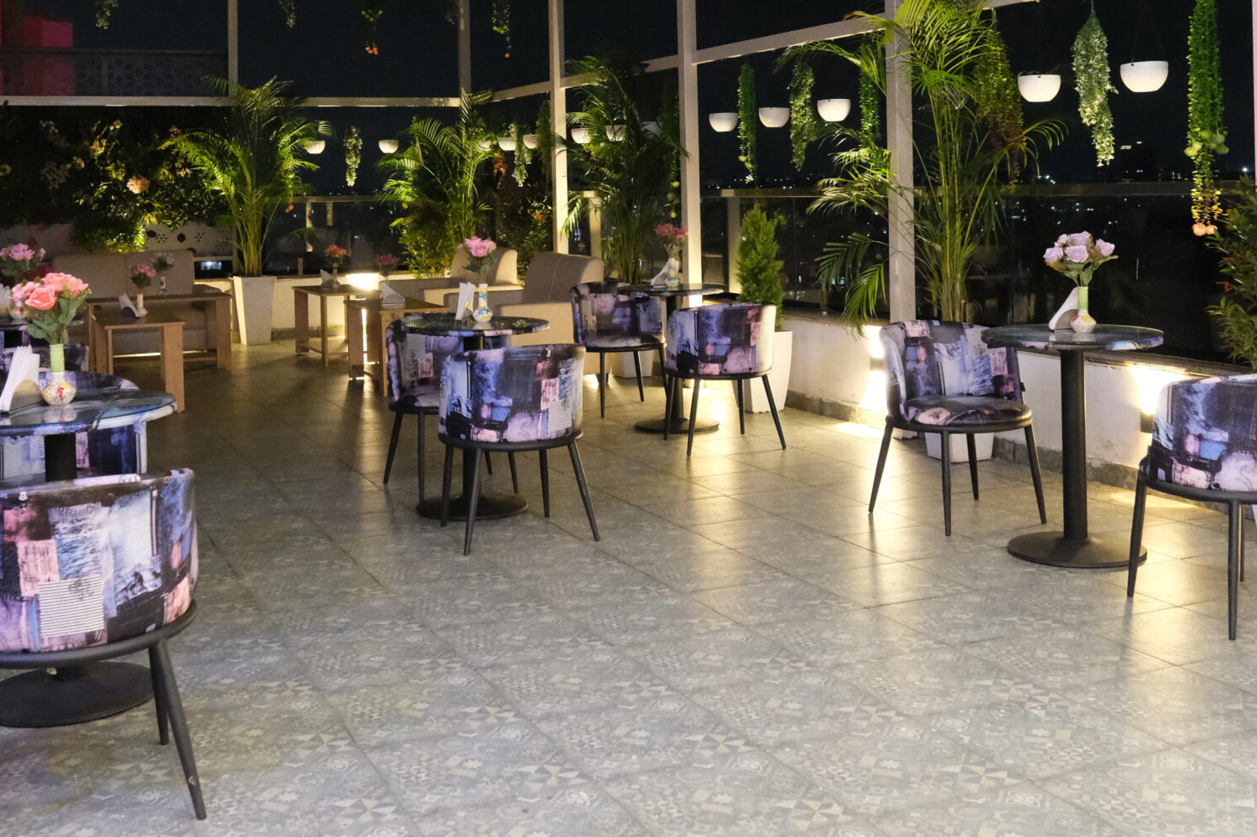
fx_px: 1431
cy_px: 206
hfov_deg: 47.4
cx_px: 585
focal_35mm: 41
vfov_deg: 32.0
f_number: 3.6
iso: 8000
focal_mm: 16
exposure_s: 1/85
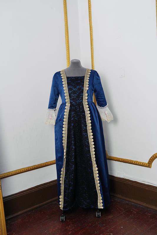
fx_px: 242
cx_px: 78
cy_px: 118
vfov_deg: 51.9
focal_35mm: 37
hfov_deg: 35.9
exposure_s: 1/160
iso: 3200
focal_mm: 37
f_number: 5
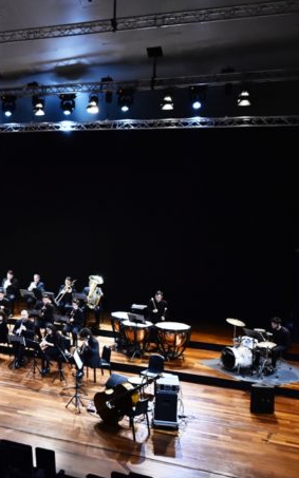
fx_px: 613
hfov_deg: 25.4
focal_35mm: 47
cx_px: -33
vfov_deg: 42.7
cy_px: 242
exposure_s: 1/80
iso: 1600
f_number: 4
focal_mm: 20
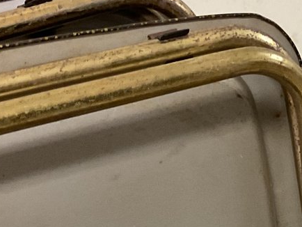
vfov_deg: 14.2
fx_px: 882
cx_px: 339
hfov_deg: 18.6
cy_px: 273
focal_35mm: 101
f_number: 1.8
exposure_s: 1/40
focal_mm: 3
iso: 200
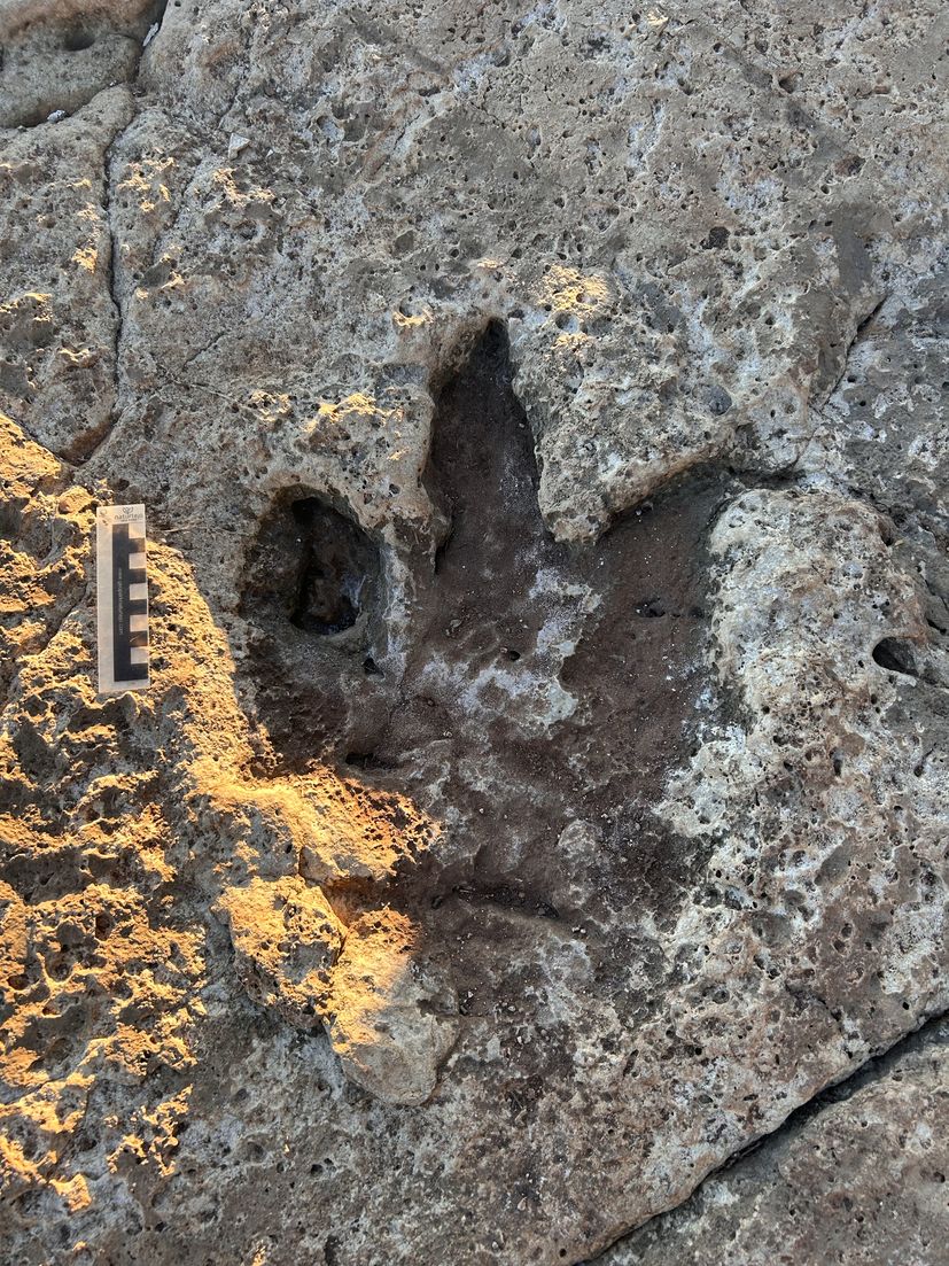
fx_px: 951
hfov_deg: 53.1
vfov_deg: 67.3
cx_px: 474
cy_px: 633
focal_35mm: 26
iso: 40
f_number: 1.5
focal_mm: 5.7
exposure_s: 1/289
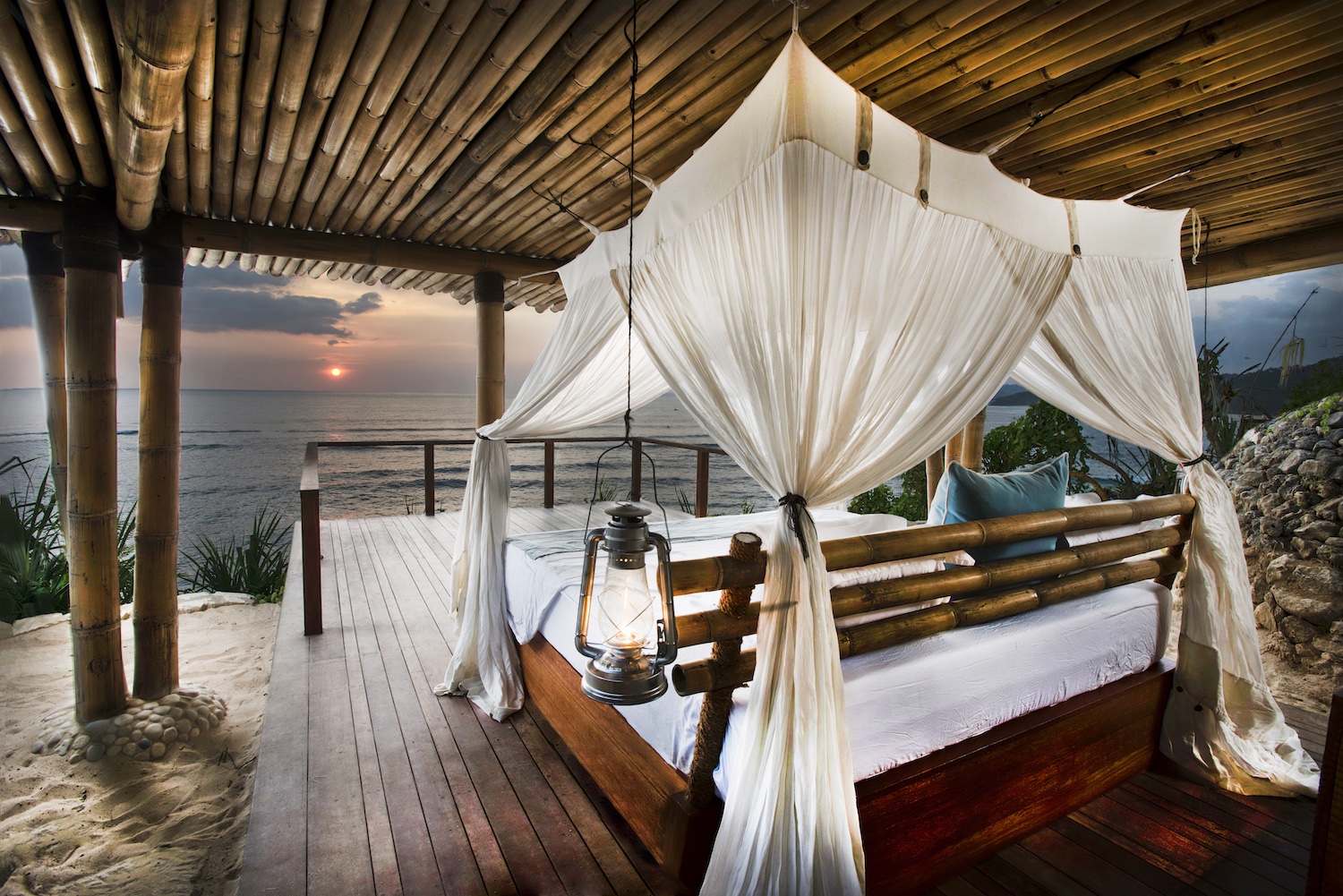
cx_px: 672
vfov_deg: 70.5
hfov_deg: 93.3
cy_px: 448
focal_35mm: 17
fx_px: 634
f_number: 11
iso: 100
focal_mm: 17
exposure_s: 1/6
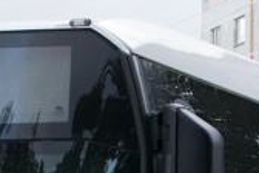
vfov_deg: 4.3
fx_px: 2309
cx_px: 182
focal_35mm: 321
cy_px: 249
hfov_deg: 6.4
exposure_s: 1/500
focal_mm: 30
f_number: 5.6
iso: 400
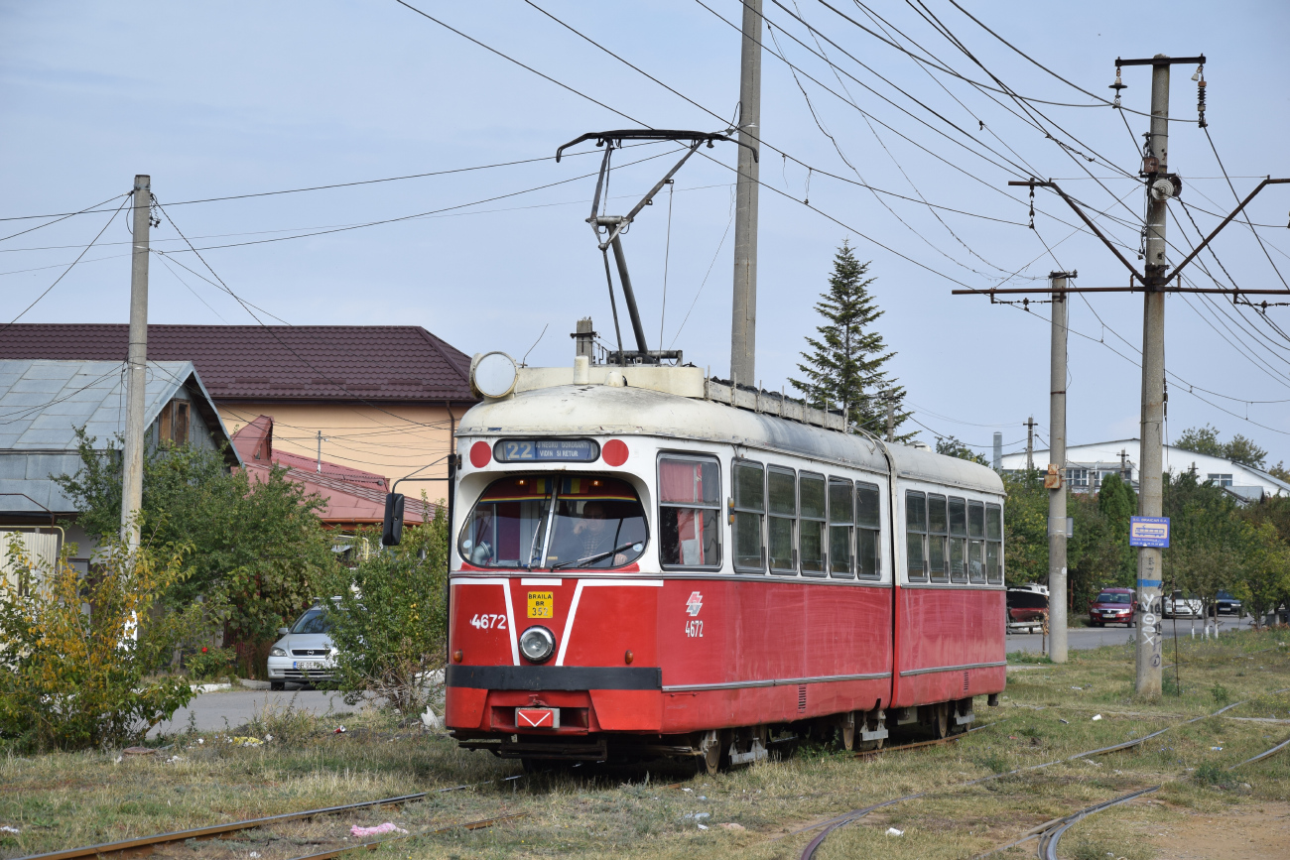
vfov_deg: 12.2
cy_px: 430
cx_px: 645
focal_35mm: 112
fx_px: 4031
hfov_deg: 18.2
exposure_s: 1/640
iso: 200
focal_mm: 75
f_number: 6.3
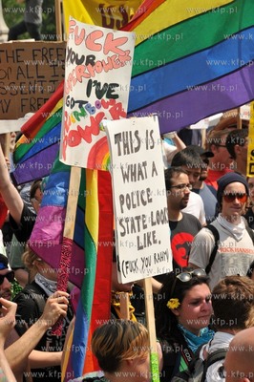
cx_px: 127
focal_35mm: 180
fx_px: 1908
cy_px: 191
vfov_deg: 11.4
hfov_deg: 7.6
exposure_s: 1/800
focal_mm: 120
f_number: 11
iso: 640
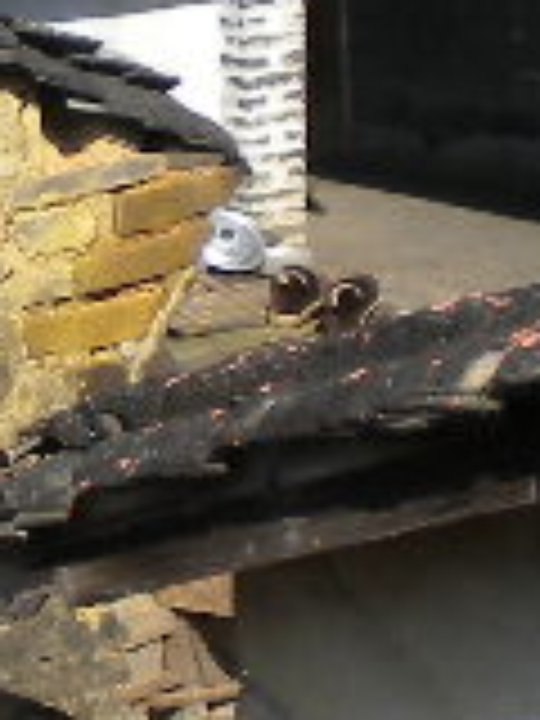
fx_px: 4659
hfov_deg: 6.5
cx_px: -364
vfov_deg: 8.8
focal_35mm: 224
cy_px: 158
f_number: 4.6
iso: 80
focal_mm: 6.3
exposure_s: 1/624
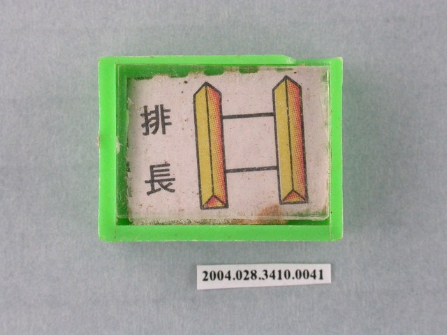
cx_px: 224
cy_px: 168
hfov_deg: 13.2
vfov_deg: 9.9
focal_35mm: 150
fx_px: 1937
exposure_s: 1/30
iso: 200
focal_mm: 31.1
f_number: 6.4
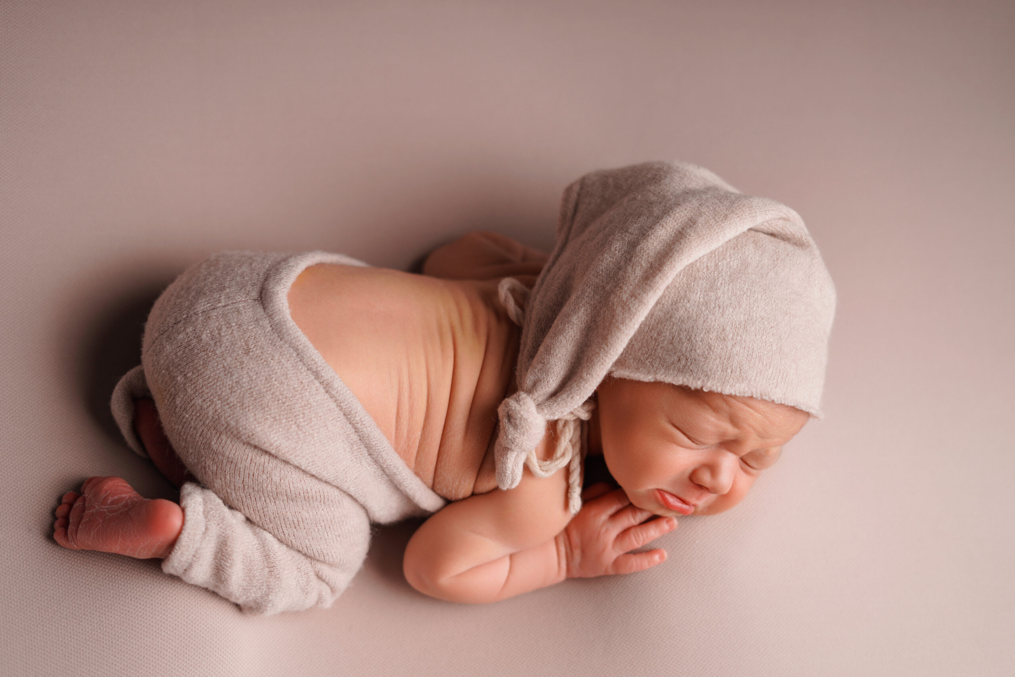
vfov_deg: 27.0
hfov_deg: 39.6
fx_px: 1410
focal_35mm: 50
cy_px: 338
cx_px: 508
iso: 200
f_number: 2.2
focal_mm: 50
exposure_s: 1/160
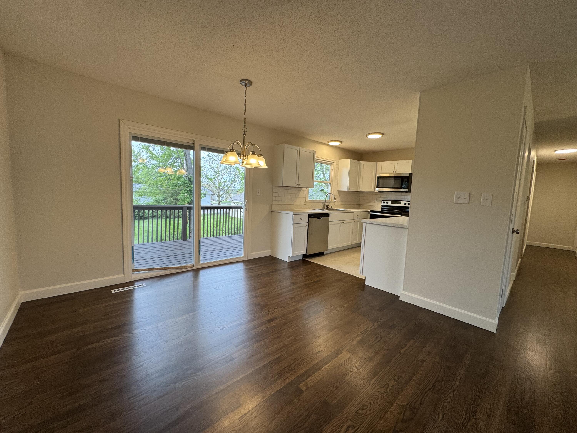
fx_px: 233
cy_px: 216
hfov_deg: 102.1
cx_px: 288
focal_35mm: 14
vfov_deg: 85.7
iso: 100
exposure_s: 1/120
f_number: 2.2
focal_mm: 2.22
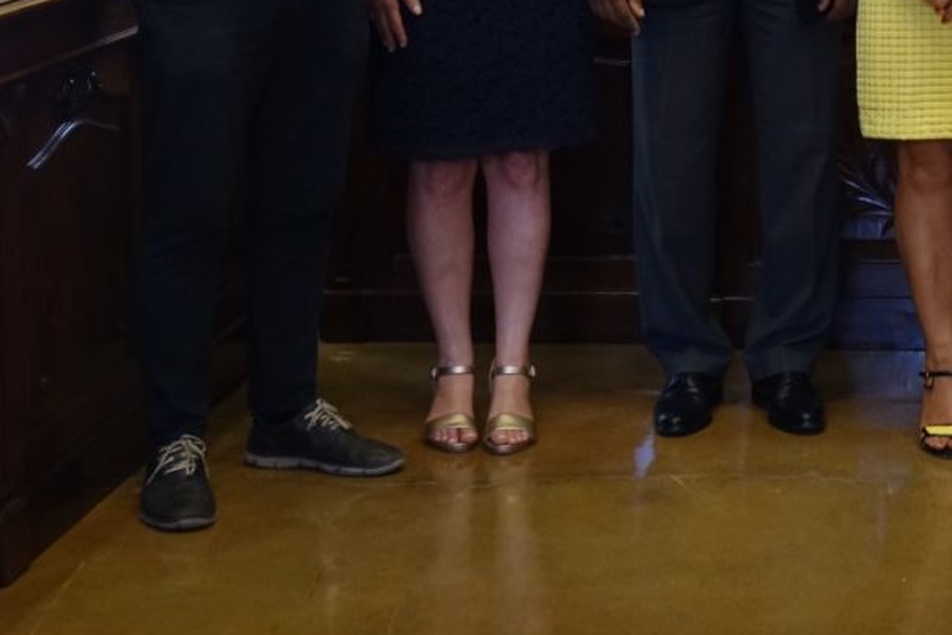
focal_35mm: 95
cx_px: 1070
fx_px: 2512
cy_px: -105
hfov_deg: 20.4
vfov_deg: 14.0
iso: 640
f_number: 2.8
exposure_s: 1/40
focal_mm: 12.83
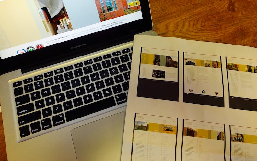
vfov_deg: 40.5
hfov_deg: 61.2
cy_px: 66
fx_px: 217
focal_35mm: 31
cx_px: 129
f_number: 2.2
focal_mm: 4.15
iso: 50
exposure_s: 1/15
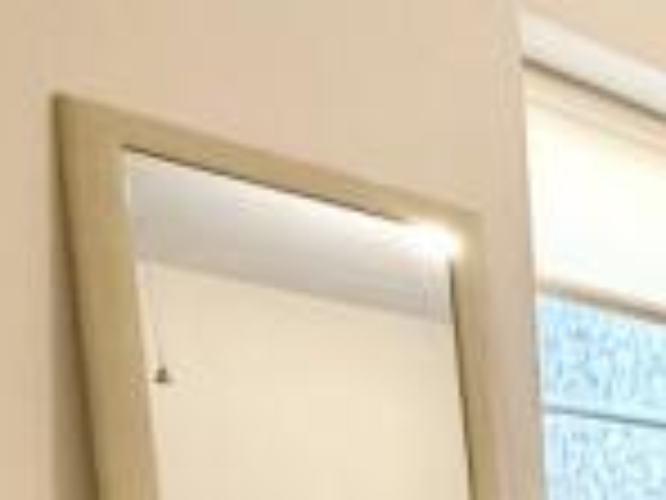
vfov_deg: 22.8
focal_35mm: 55
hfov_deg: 20.6
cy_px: 696
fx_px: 1058
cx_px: 1262
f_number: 2.2
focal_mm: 2.22
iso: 250
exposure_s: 1/121
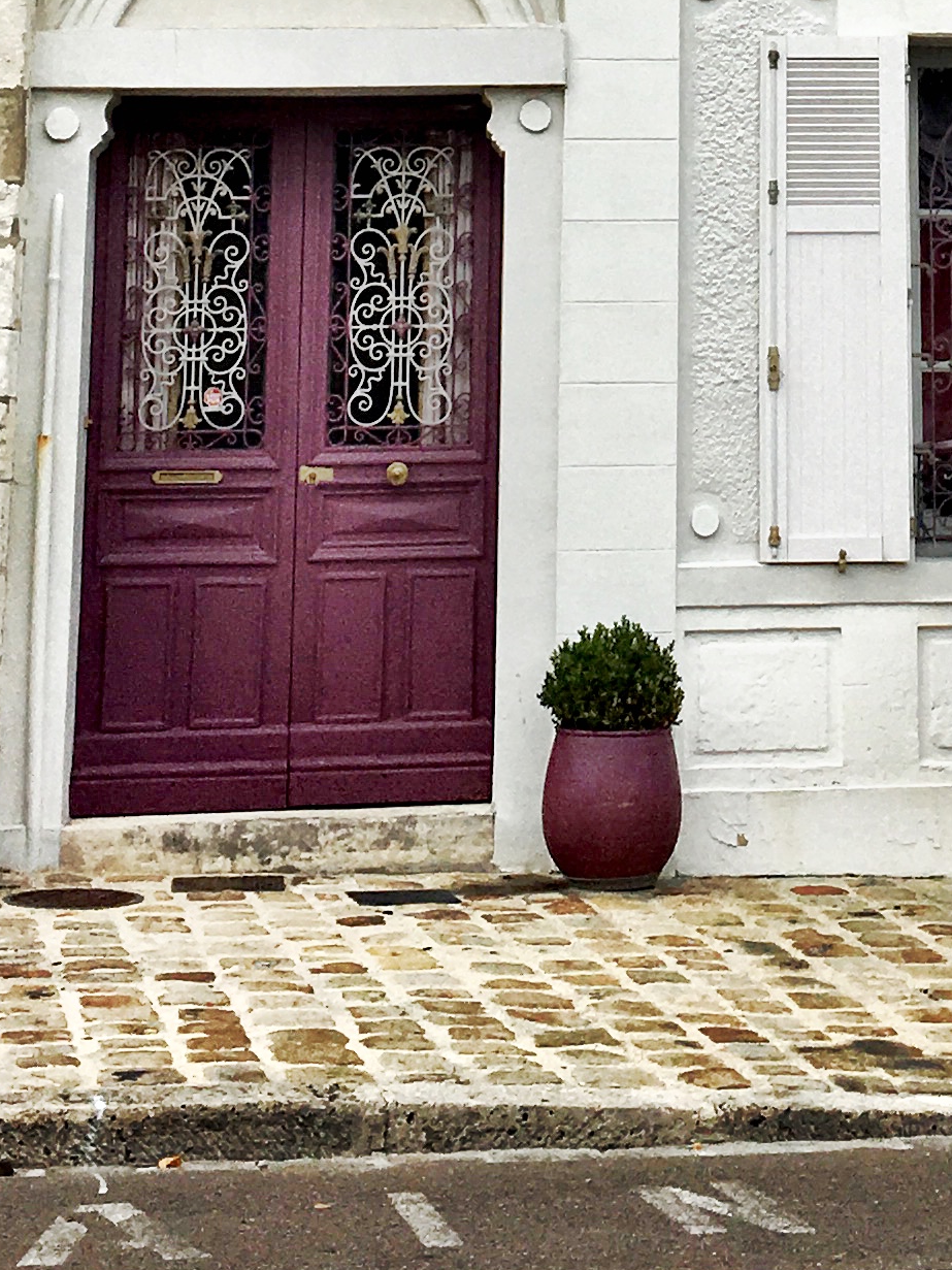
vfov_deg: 19.3
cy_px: -319
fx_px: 3484
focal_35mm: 95
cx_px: 890
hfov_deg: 15.3
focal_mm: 4.15
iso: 25
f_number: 2.2
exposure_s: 1/1326
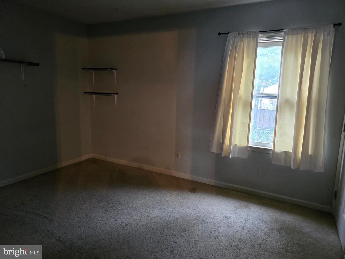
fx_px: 229
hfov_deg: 73.9
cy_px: 130
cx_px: 172
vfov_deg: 58.9
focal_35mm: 23
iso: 1600
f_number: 1.7
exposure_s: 1/60
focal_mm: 6.3
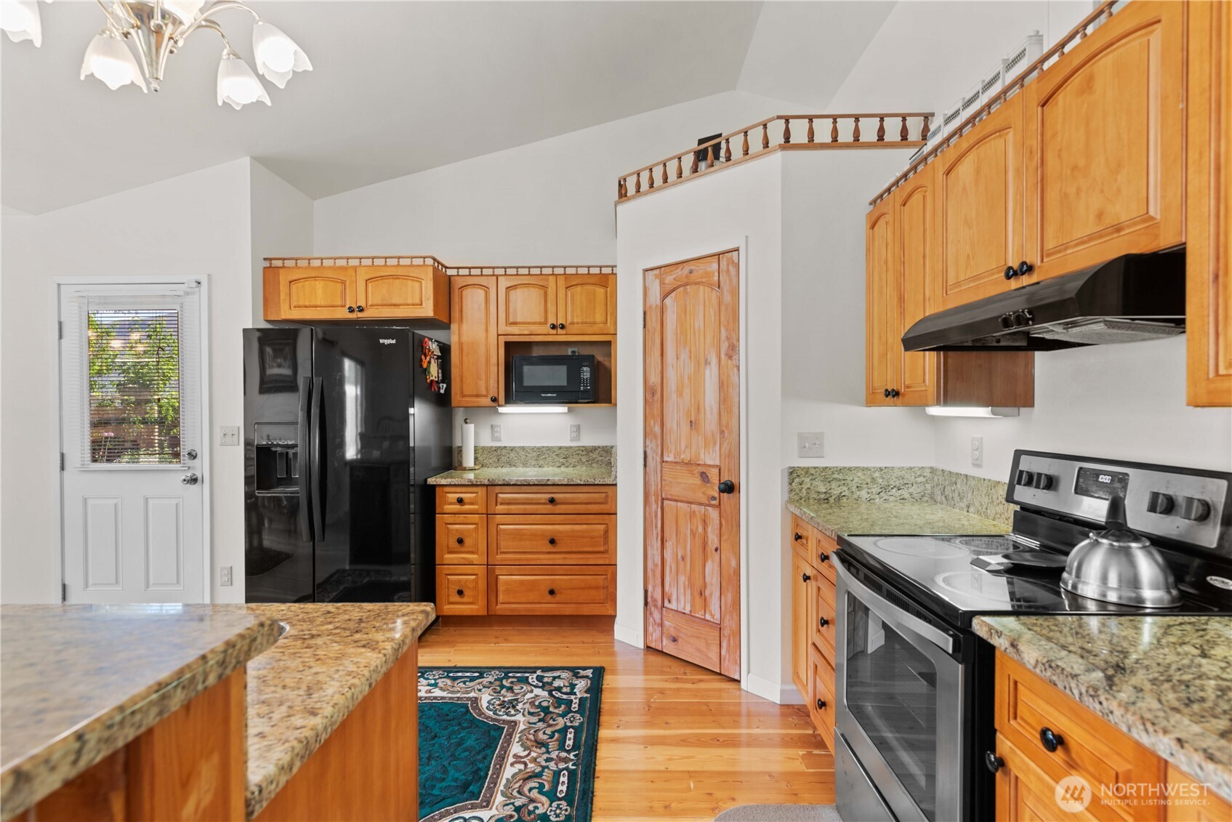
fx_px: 582
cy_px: 411
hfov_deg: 93.3
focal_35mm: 17
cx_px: 616
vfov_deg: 70.5
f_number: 7.1
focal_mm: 17
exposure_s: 1/2
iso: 200
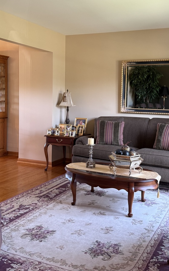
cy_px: 118
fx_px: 302
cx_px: 92
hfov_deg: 31.2
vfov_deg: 48.1
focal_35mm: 41
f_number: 1.78
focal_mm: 6.76
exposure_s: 1/60
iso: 250
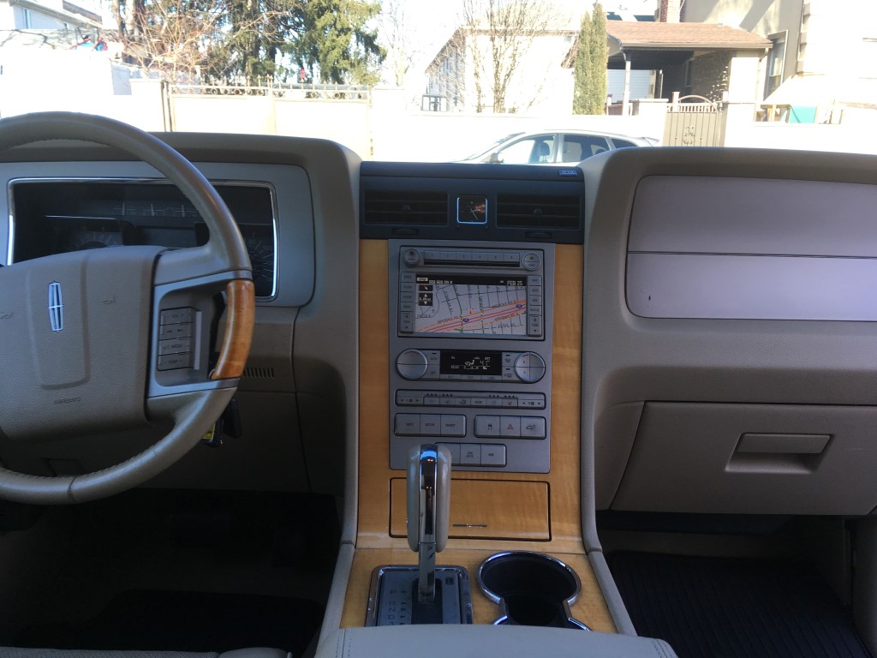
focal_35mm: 29
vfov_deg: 48.2
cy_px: 329
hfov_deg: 61.7
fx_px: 735
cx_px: 438
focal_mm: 4.15
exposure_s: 1/133
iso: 25
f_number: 2.2
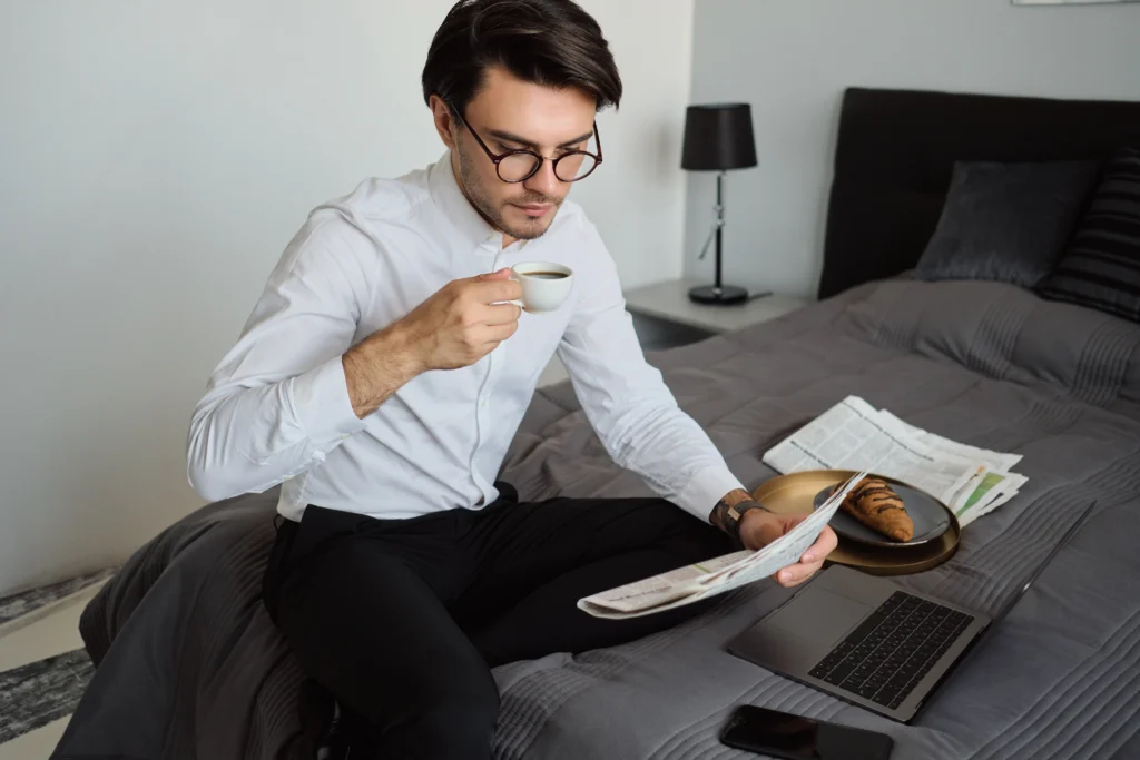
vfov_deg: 37.9
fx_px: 1108
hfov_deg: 54.4
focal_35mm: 35
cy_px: 380
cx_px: 570
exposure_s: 1/250
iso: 500
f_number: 2.2
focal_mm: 23
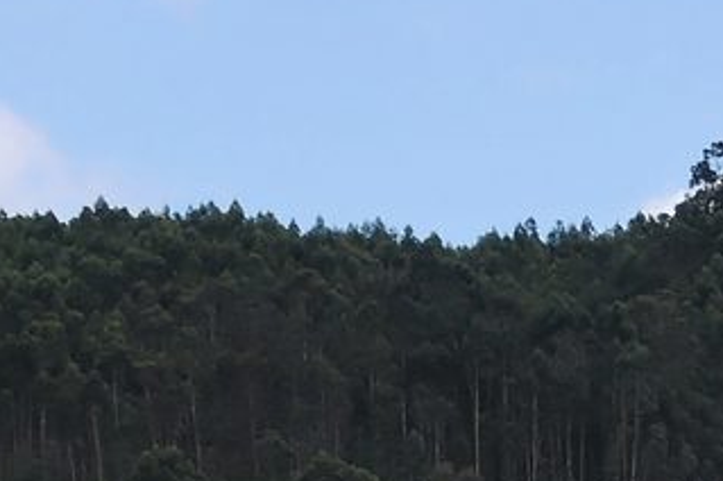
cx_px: 1609
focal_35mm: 289
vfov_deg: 4.6
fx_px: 5798
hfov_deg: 6.8
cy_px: 1306
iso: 200
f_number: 14
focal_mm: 32
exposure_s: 1/200
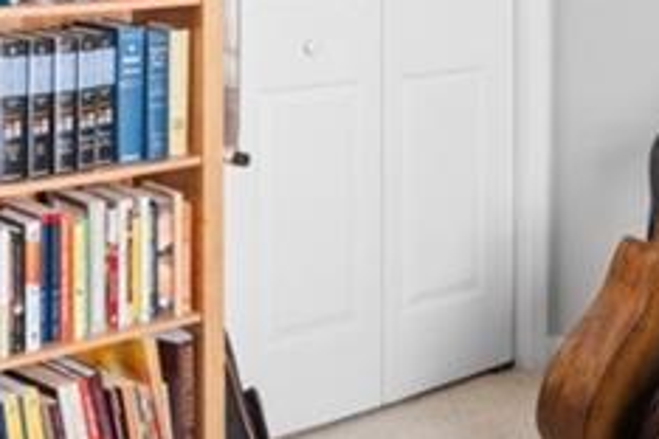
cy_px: -59
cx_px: 493
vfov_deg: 18.6
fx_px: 1281
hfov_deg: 28.4
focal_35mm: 70
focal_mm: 16
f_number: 8
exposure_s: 1/4
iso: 320
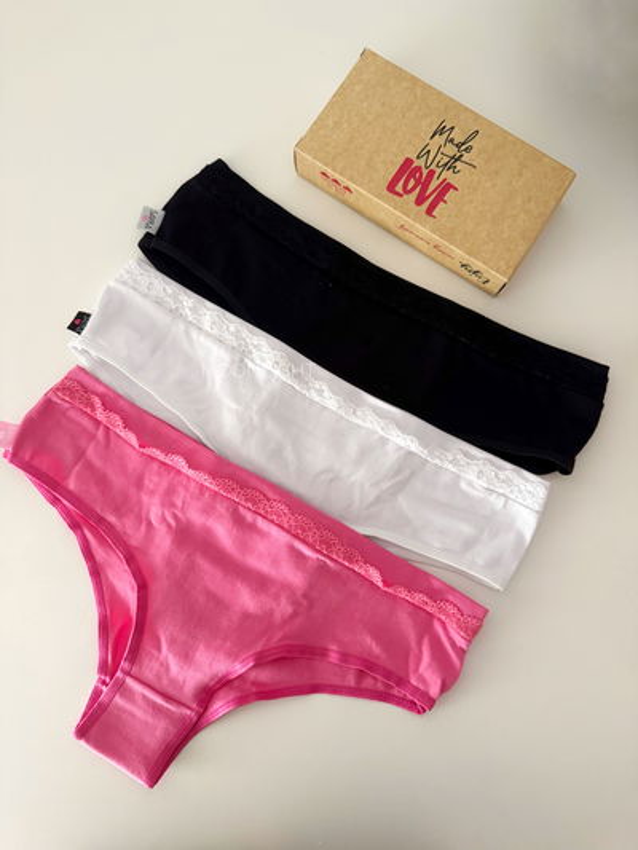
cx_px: 319
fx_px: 590
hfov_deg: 56.8
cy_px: 425
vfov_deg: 71.6
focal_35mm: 24
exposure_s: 1/60
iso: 500
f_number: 1.78
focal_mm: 6.76
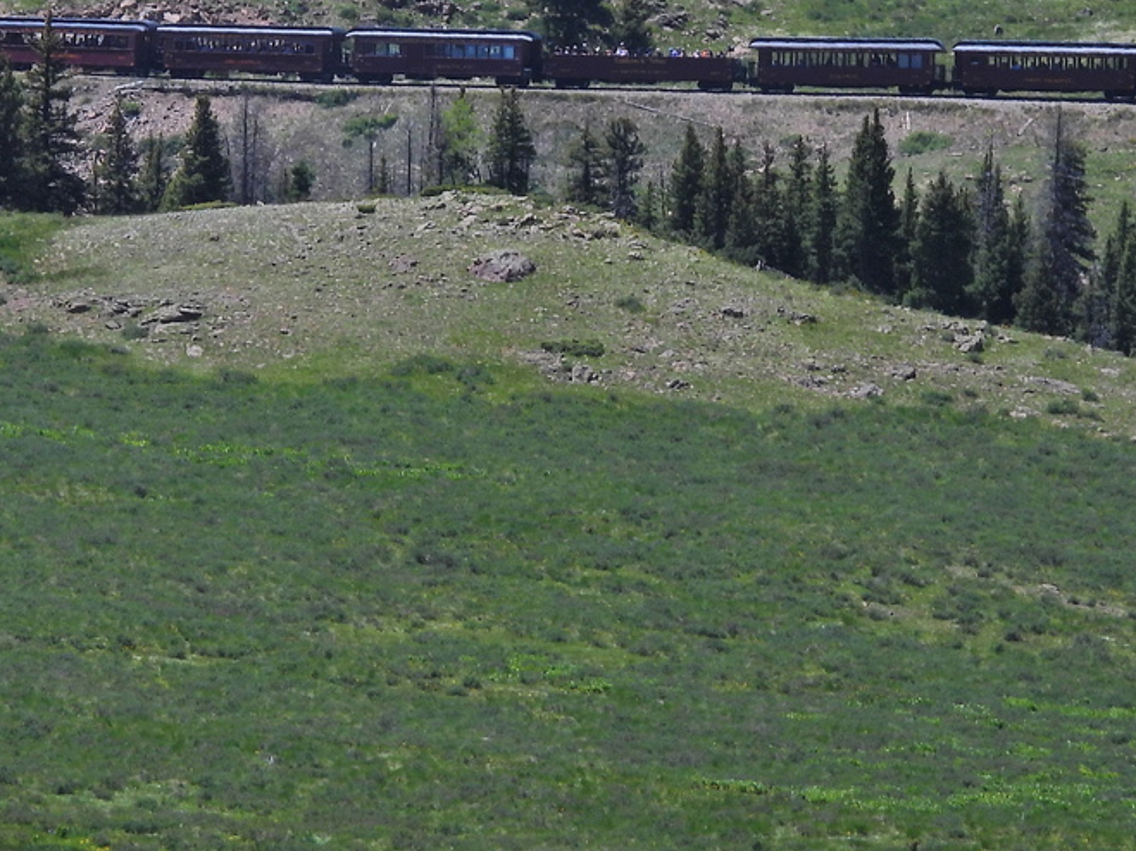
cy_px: 109
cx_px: 191
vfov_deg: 2.0
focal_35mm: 738
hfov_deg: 2.7
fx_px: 24215
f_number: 5
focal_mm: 67.8
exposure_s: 1/800
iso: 100
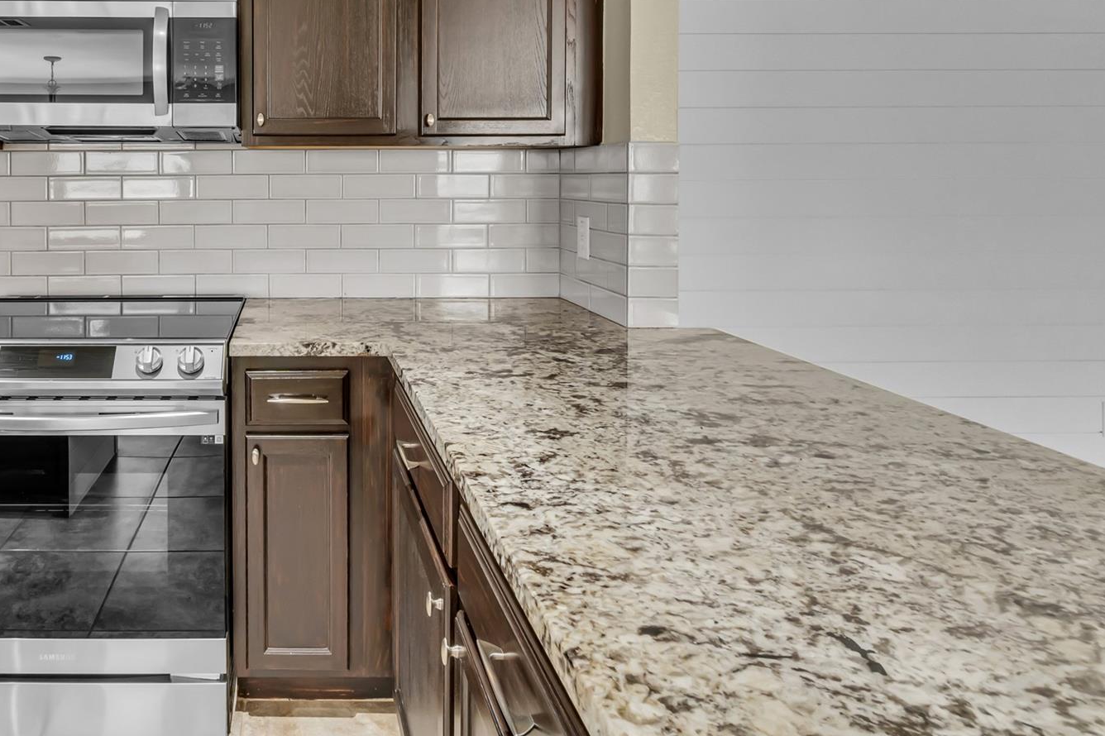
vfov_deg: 52.4
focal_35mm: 23
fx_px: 706
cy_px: 176
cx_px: 289
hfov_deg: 71.4
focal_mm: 10
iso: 400
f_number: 9
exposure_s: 1/15
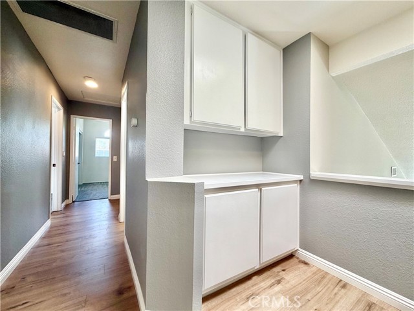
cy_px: 156
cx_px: 207
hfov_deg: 102.1
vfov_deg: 85.7
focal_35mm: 14
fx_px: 167
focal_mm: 2.22
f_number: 2.2
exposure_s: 1/120
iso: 125
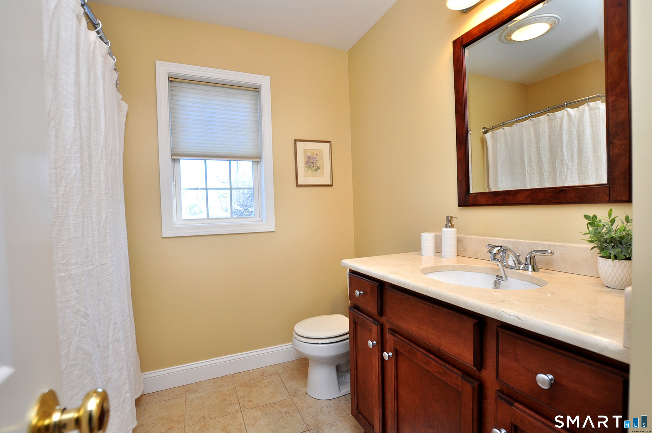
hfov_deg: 100.5
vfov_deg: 77.2
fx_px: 271
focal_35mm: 15
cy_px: 216
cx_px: 326
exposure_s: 1/40
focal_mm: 10
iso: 200
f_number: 5
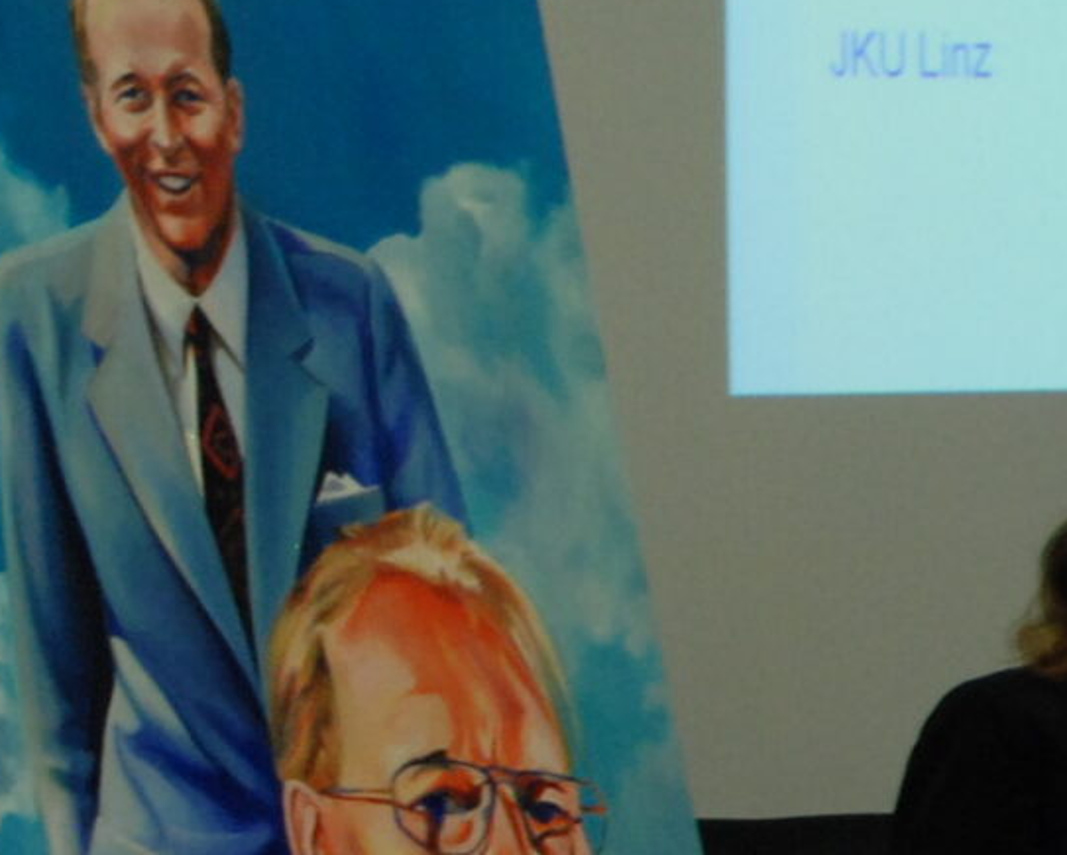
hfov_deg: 4.1
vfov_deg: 3.3
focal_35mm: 465
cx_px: -847
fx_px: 14692
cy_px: 747
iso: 640
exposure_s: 1/50
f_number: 4.5
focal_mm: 70
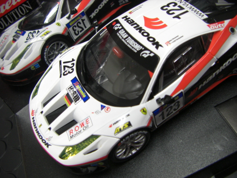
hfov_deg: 49.0
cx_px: 118
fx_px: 260
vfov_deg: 37.7
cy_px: 89
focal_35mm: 38
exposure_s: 1/30
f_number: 3.4
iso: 200
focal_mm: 6.3
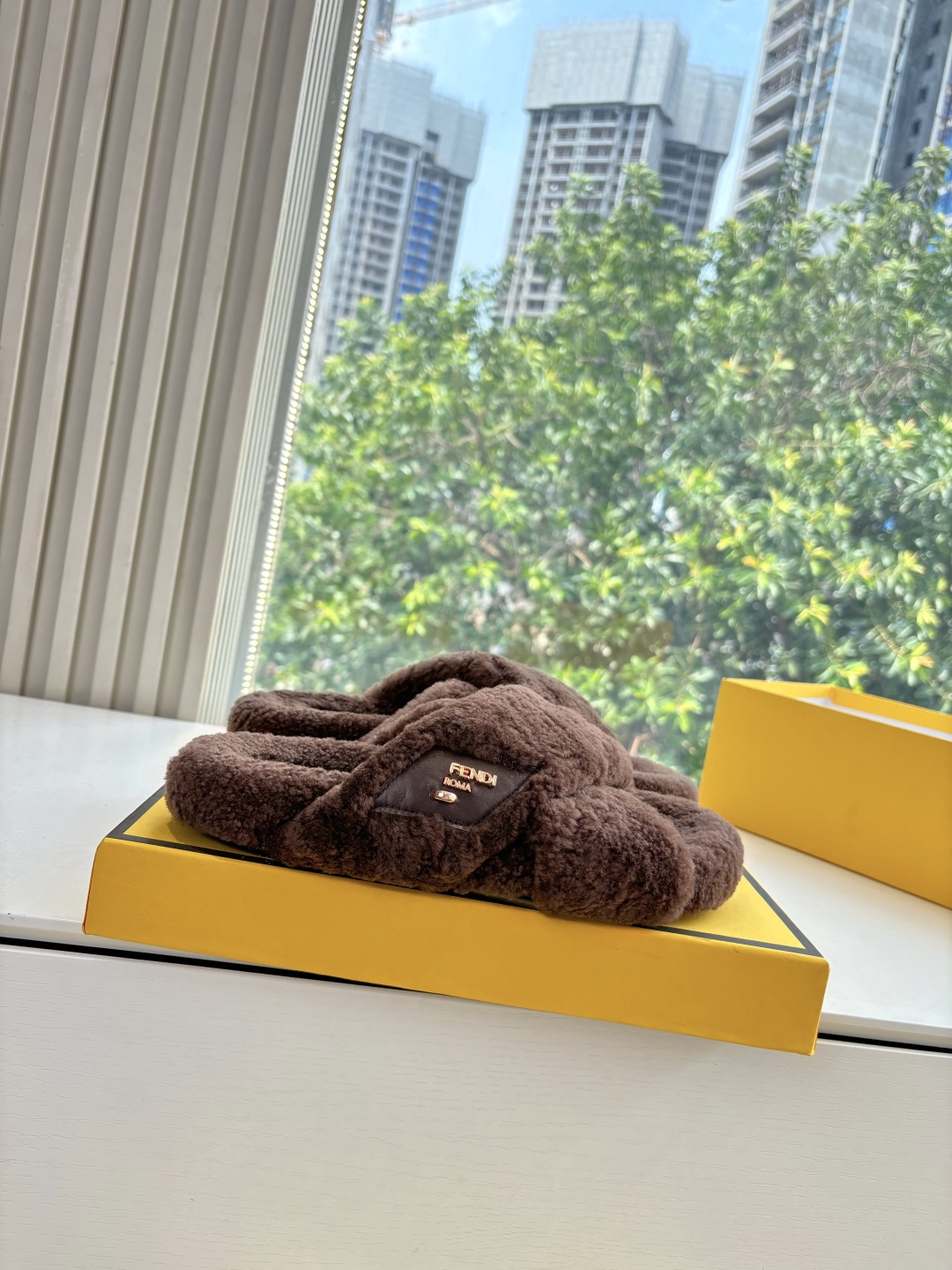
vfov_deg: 67.3
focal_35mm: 26
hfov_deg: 53.1
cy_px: 635
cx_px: 476
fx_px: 953
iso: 50
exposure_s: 1/226
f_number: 1.6
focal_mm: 5.96
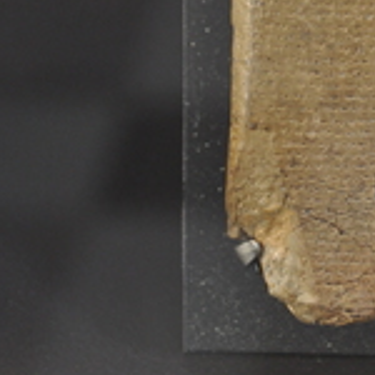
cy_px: 18
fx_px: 4342
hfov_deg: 4.9
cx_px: 405
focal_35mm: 354
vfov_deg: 4.9
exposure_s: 1/30
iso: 800
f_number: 5.3
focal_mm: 95
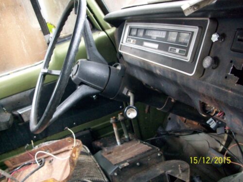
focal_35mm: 34
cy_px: 91
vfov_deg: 41.8
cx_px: 122
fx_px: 239
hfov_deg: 54.0
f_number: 2.8
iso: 320
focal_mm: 5.7
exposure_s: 1/8
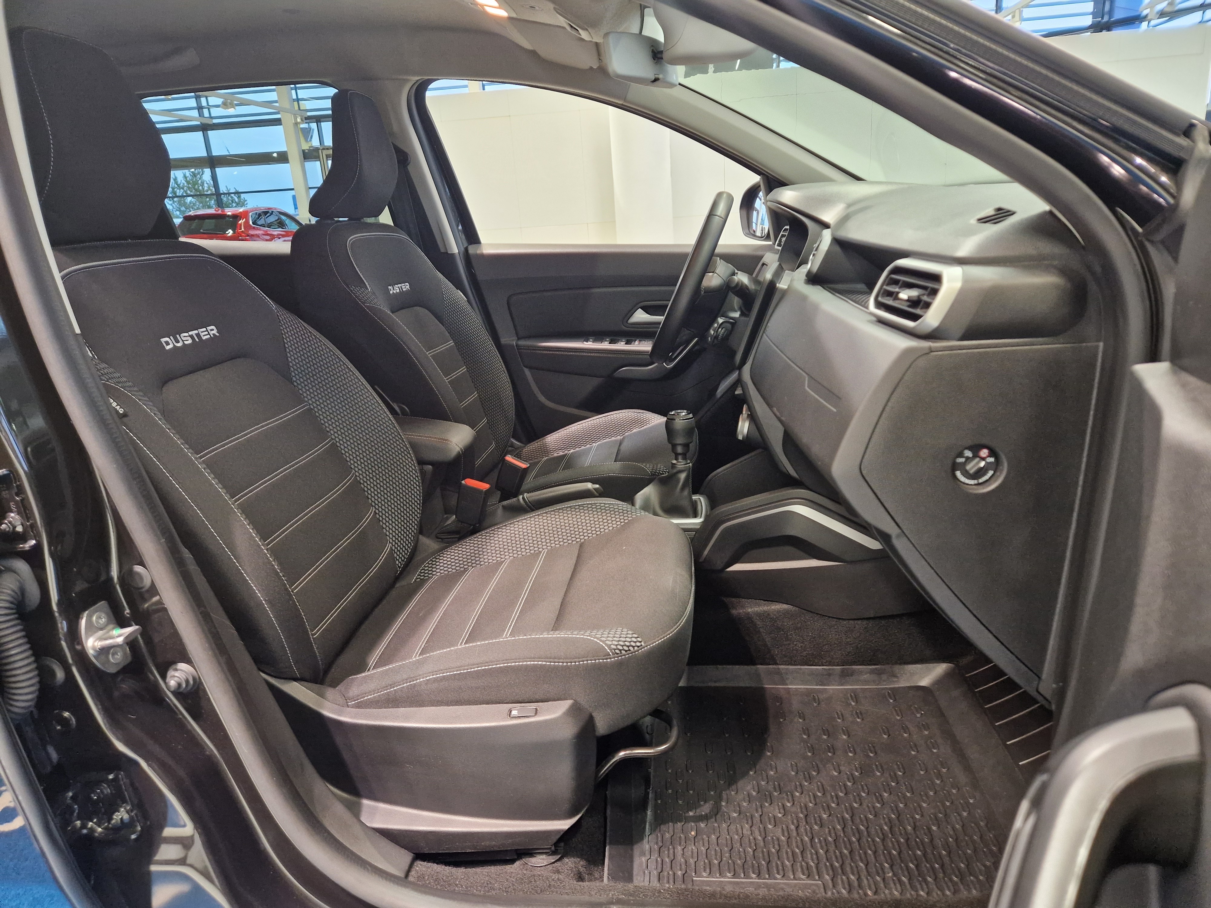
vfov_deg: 58.9
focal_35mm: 23
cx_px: 606
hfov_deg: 73.9
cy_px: 454
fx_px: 805
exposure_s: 1/100
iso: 400
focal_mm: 5.4
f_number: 1.8
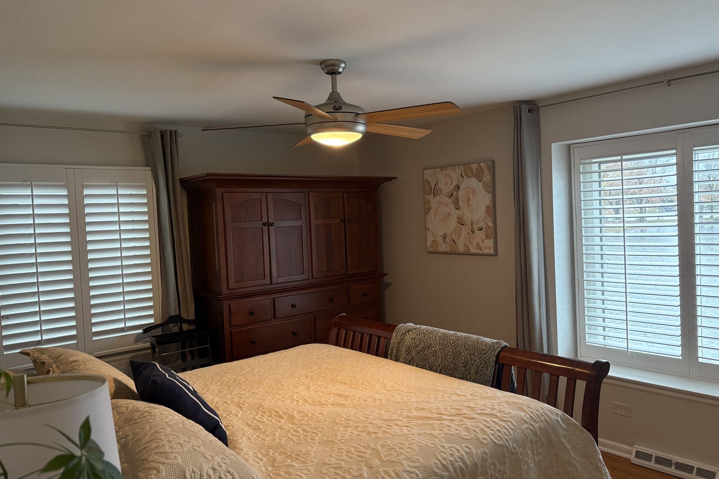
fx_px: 559
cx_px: 371
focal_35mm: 28
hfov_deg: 65.5
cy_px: 236
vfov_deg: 46.4
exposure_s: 1/60
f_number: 1.6
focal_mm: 5.96
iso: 160
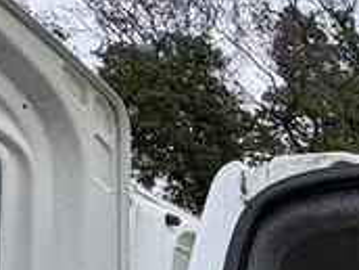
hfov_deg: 19.1
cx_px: 674
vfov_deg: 15.5
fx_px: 757
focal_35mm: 73
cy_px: 563
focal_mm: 2.22
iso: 64
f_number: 2.2
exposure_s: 1/217
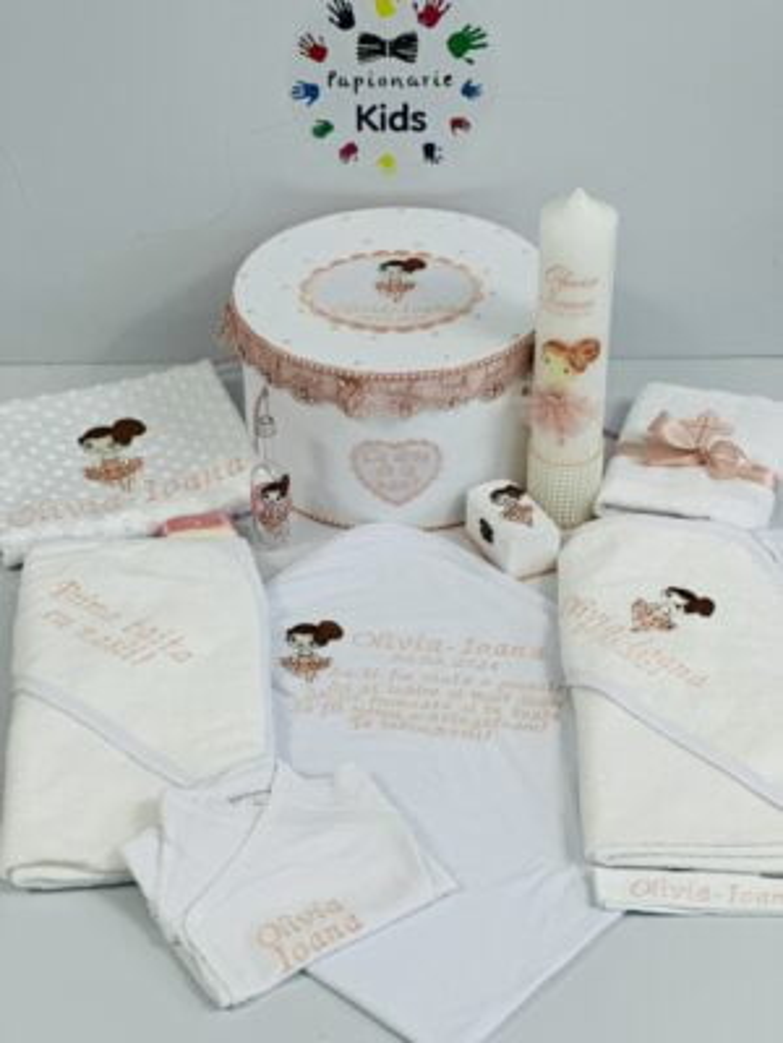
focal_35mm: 77
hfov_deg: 19.1
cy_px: 522
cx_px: 392
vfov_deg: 25.3
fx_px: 2322
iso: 160
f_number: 2.8
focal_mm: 9
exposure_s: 1/100
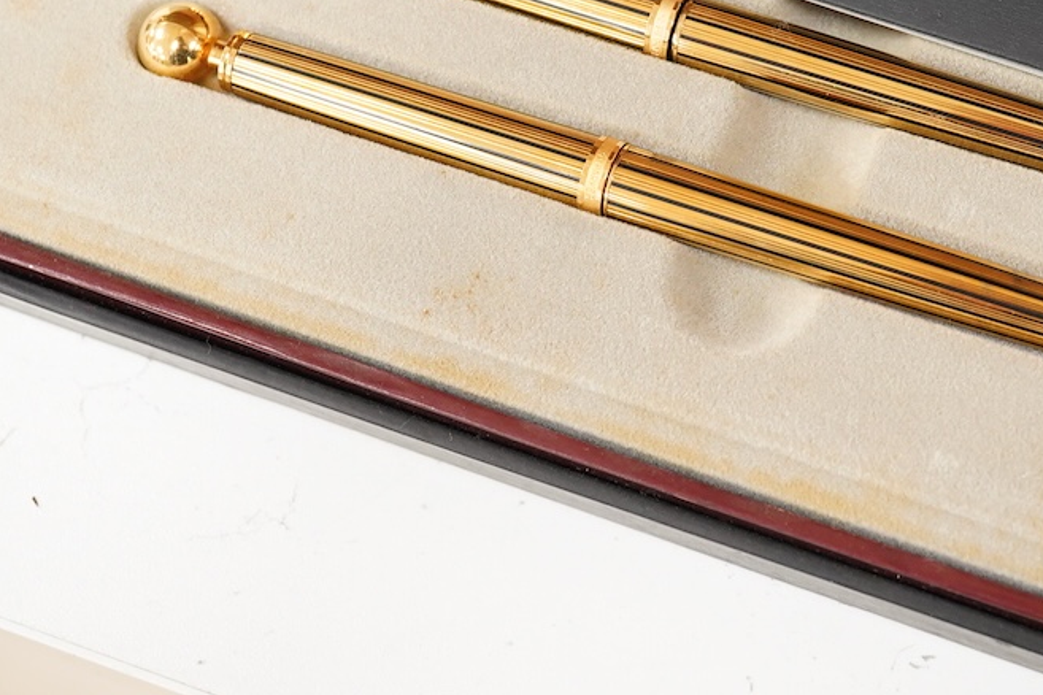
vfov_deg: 17.6
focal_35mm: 77
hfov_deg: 26.0
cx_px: 763
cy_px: 173
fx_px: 2231
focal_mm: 30
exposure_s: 1/100
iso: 2500
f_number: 7.1
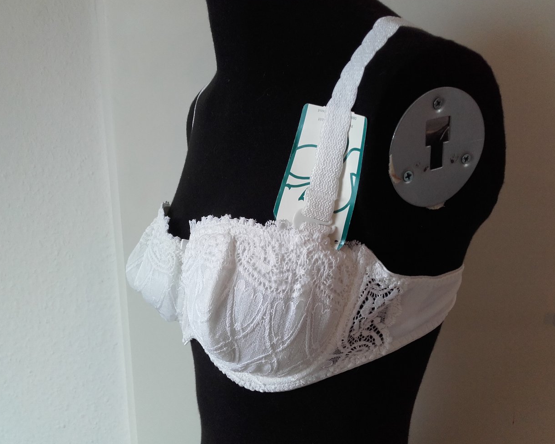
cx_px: 267
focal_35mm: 33
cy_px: 224
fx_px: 542
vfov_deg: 44.6
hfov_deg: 54.2
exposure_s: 1/33
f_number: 2.2
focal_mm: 3.31
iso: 60
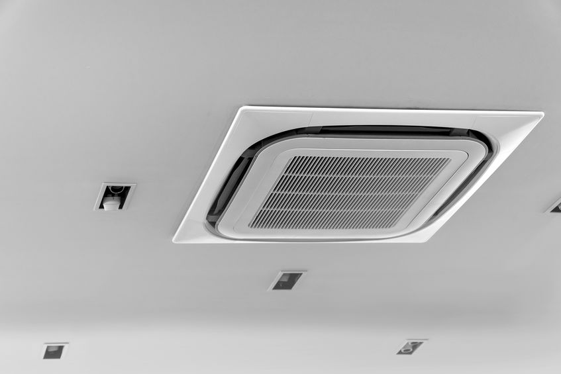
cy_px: 187
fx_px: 1060
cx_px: 280
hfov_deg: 29.7
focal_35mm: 68
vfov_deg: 20.0
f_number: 5
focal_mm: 68
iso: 1000
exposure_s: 1/50
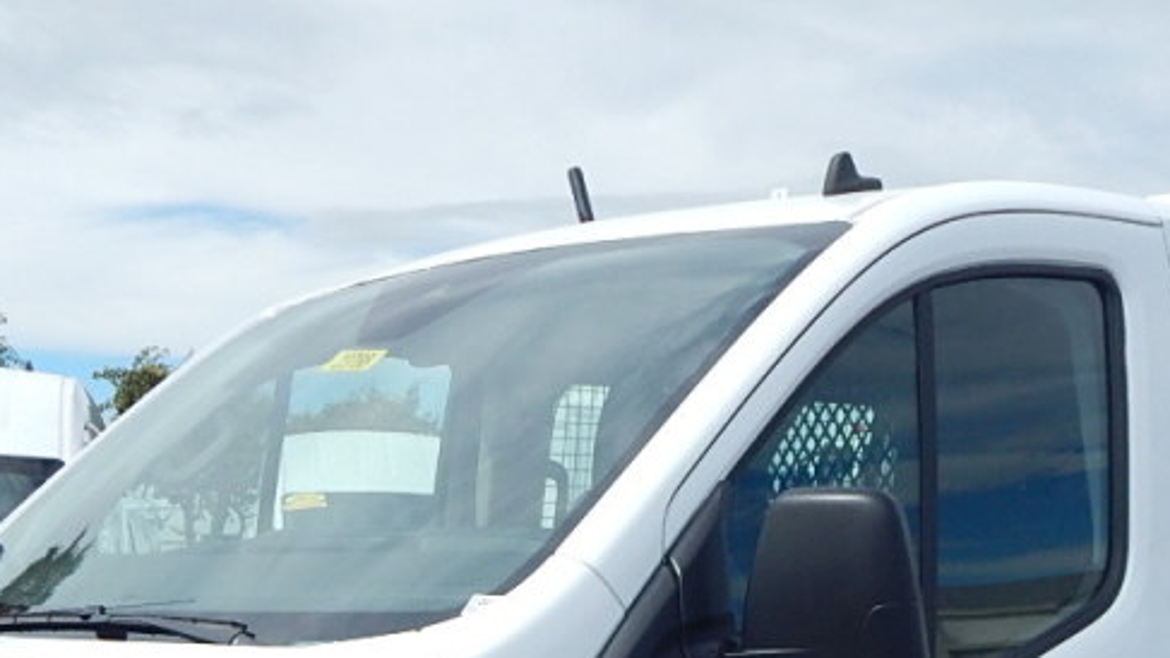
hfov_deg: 33.2
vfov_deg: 17.8
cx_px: 718
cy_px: 865
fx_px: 1955
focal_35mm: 63
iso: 125
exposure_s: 1/640
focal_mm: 4
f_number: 6
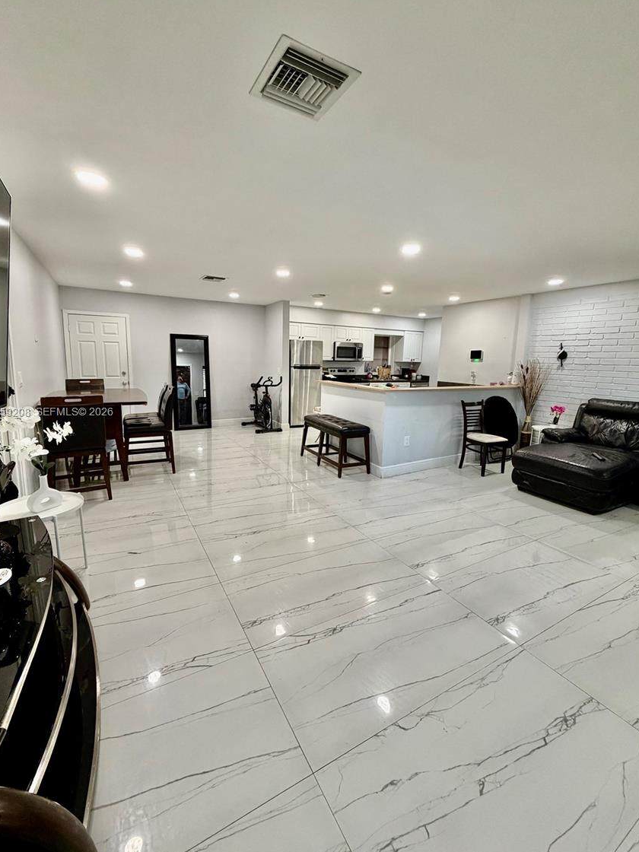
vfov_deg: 98.1
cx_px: 315
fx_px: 369
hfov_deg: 81.7
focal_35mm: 15
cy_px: 413
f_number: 2.2
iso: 320
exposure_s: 1/120
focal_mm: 2.22
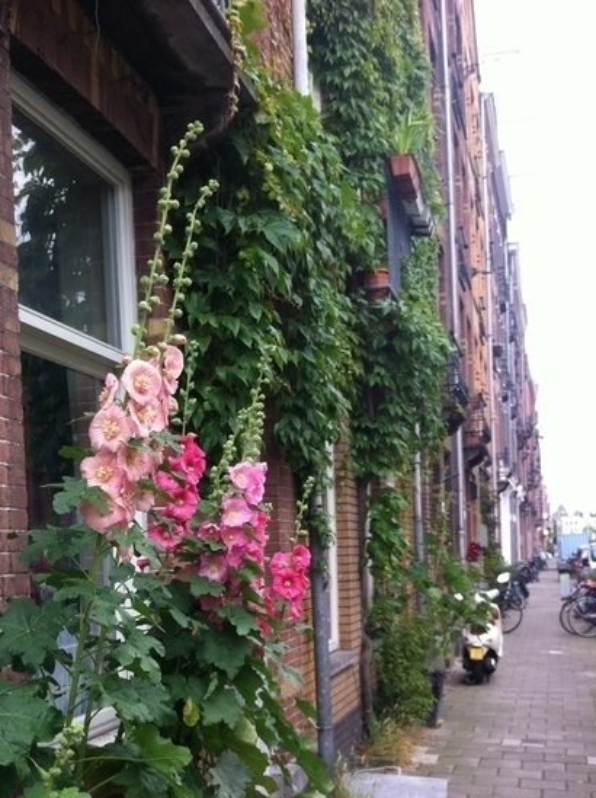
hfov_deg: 29.6
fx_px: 1128
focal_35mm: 49
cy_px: 557
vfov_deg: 38.3
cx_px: 278
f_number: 2.8
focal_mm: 3.85
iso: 80
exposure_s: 1/222
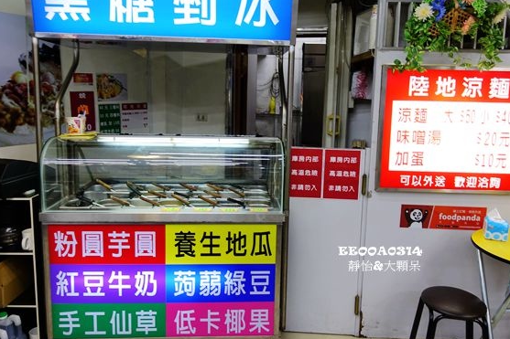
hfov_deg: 65.5
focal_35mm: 28
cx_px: 264
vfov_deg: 46.2
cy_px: 145
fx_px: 397
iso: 125
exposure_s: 1/40
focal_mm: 8.8
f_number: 2.8
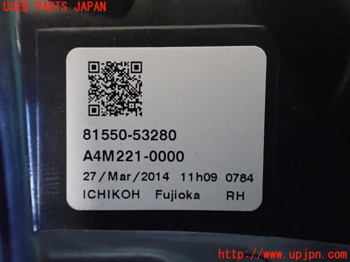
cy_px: 131
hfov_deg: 60.0
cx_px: 175
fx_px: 303
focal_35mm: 30
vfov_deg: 46.8
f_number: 2.3
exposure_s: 1/100
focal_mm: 5.4
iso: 800
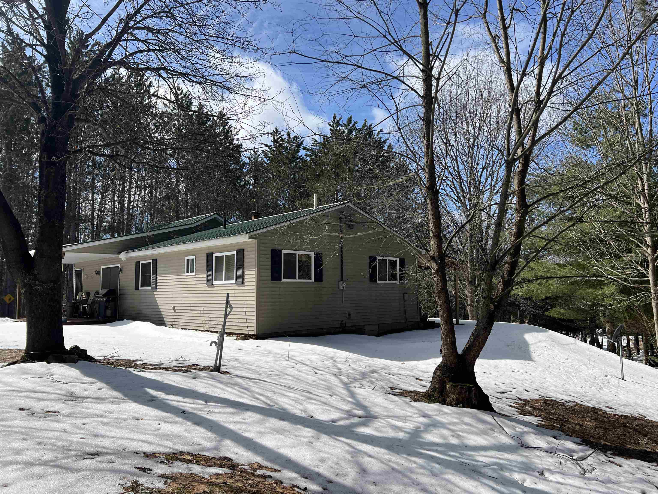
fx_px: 494
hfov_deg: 67.3
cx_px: 329
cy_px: 247
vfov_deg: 53.1
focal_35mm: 26
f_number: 1.5
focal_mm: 5.7
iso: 50
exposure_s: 1/5882
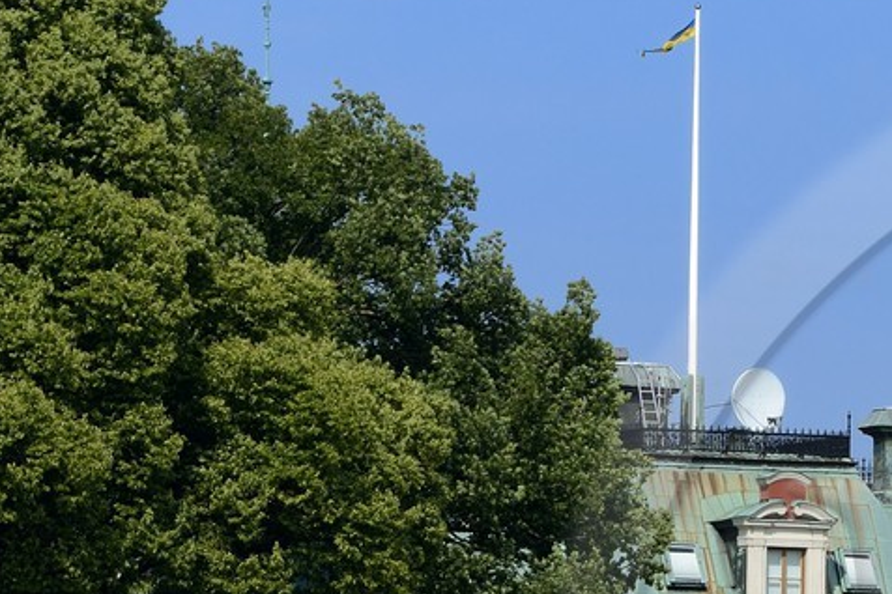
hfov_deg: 3.1
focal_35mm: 654
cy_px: 788
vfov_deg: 2.1
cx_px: 1300
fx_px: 16203
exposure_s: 1/500
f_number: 10
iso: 200
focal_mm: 195
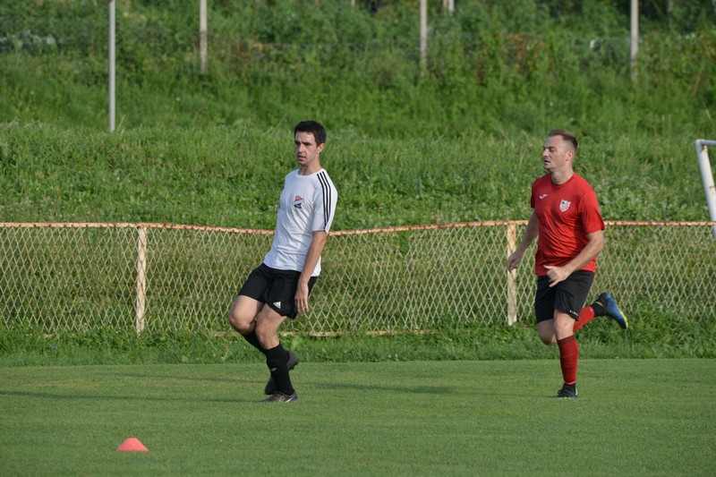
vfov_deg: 3.1
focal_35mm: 440
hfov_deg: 4.7
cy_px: 238
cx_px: 358
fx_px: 8749
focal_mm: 440
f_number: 10
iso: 640
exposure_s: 1/500
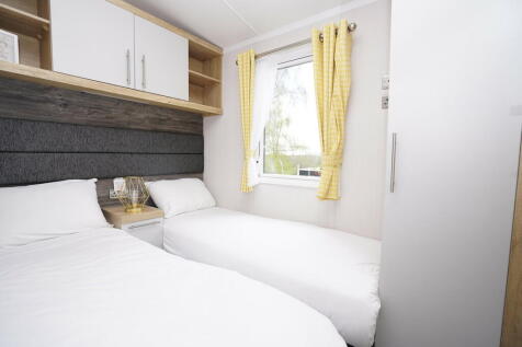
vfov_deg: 73.7
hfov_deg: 96.8
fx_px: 232
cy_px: 174
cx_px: 261
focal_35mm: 16
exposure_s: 1/60
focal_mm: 16
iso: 200
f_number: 6.3
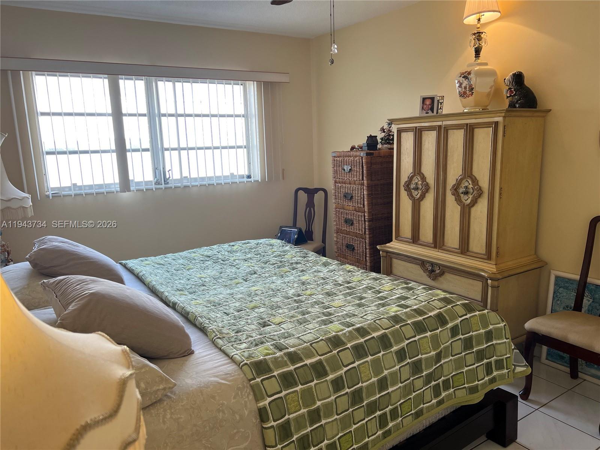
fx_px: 451
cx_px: 300
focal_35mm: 26
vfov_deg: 53.1
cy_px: 225
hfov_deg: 67.3
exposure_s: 1/120
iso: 80
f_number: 1.5
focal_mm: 5.7
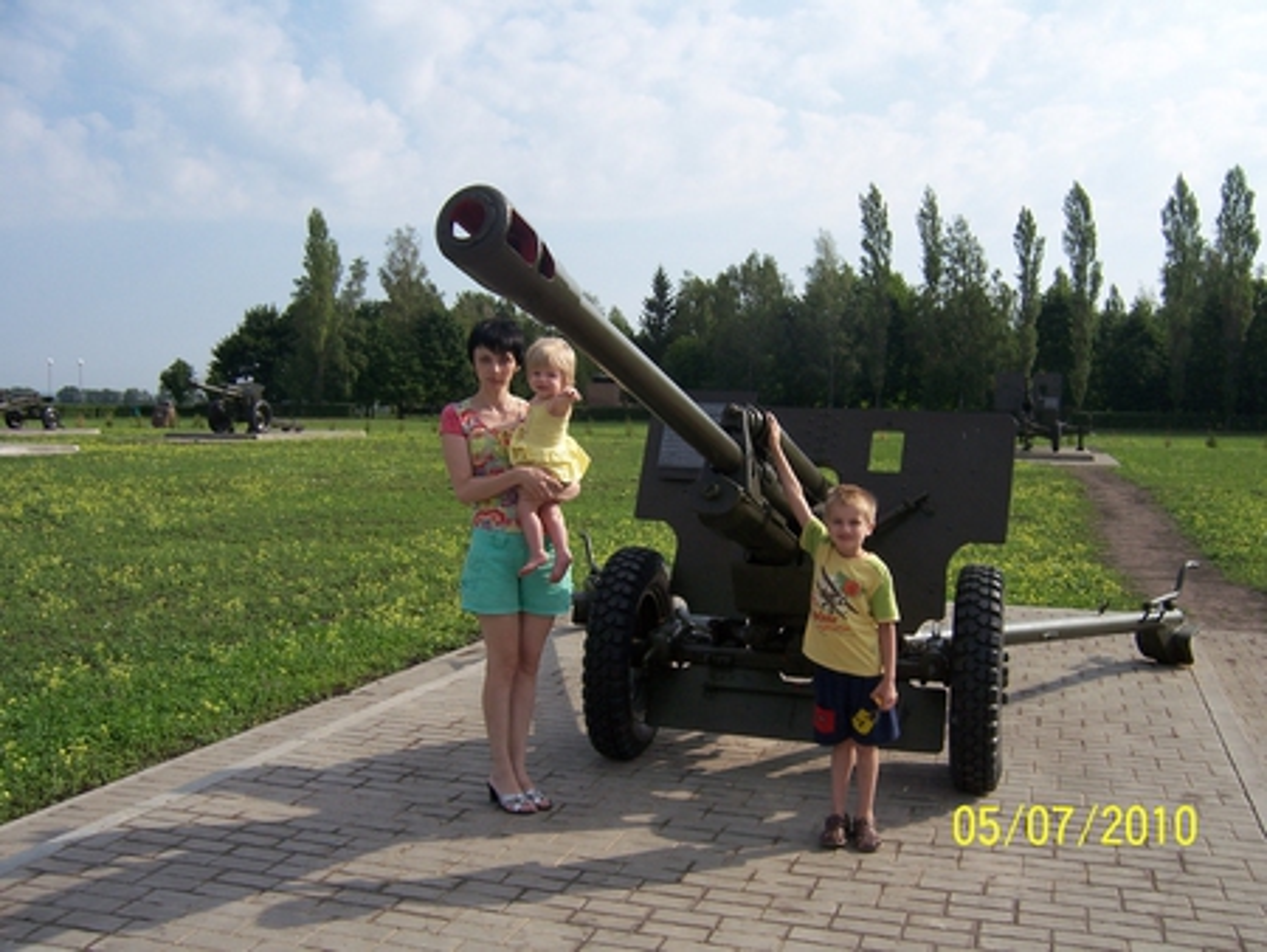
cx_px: 634
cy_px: 476
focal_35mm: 33
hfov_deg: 55.3
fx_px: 1208
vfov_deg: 43.0
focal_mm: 5.5
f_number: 4
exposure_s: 1/750
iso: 80
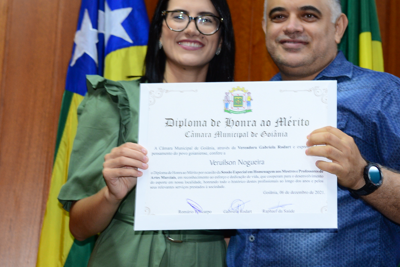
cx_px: 245
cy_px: 105
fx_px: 1223
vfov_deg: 12.5
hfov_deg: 18.6
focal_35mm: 110
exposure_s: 1/60
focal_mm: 78
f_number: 4
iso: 1600
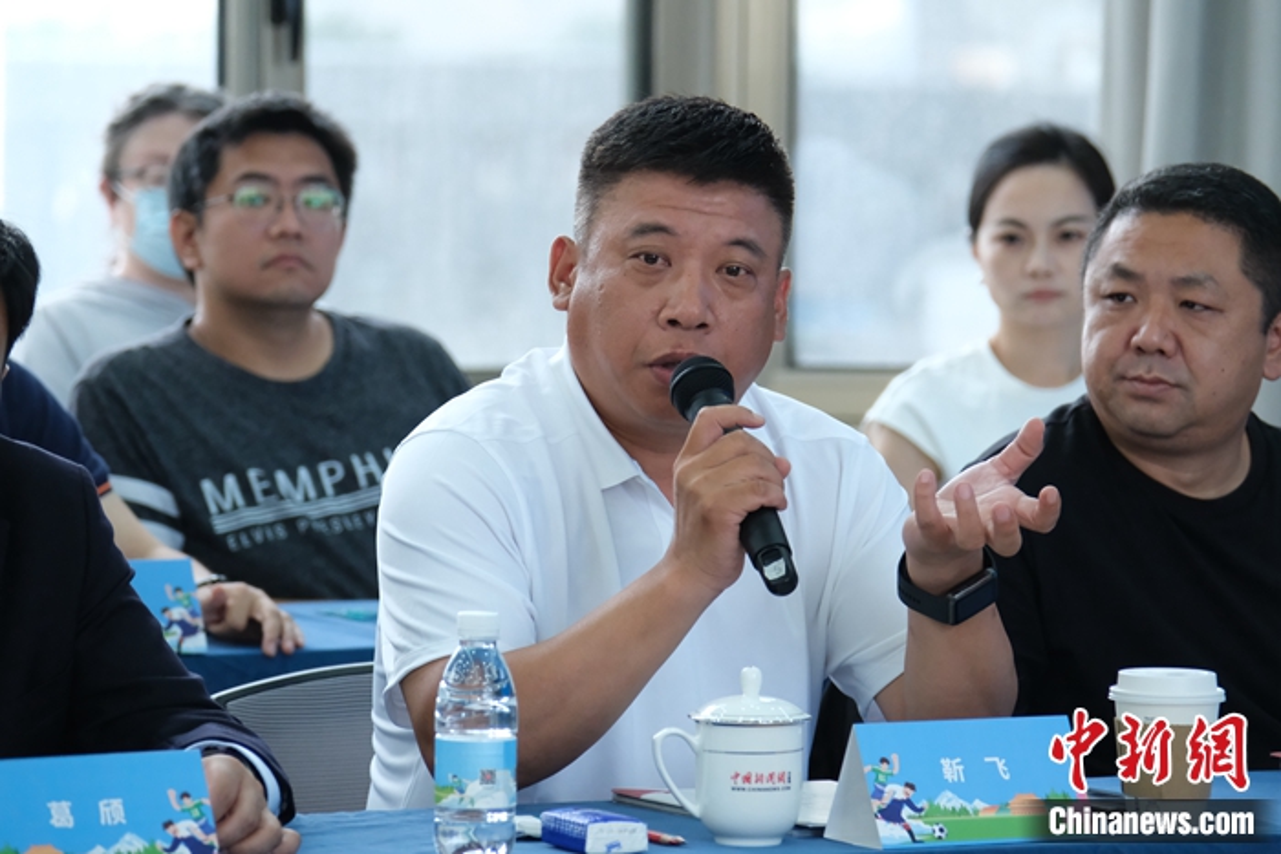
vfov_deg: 7.6
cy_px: 427
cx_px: 640
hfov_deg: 11.4
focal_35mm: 180
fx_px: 6406
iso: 3200
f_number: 4.5
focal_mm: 120
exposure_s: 1/500
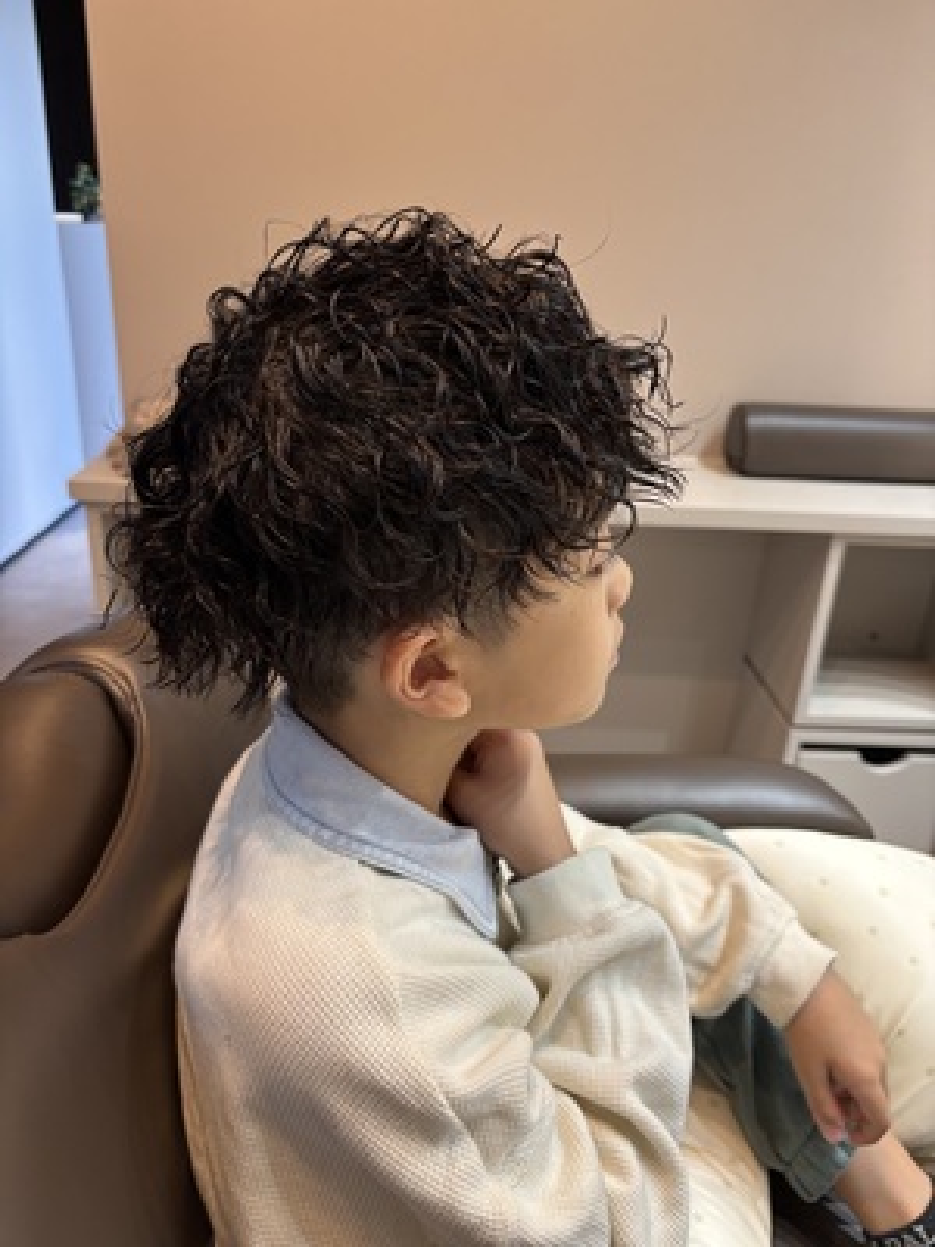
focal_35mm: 26
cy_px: 624
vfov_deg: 67.3
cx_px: 468
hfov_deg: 53.1
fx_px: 936
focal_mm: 5.96
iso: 100
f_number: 1.6
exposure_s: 1/50
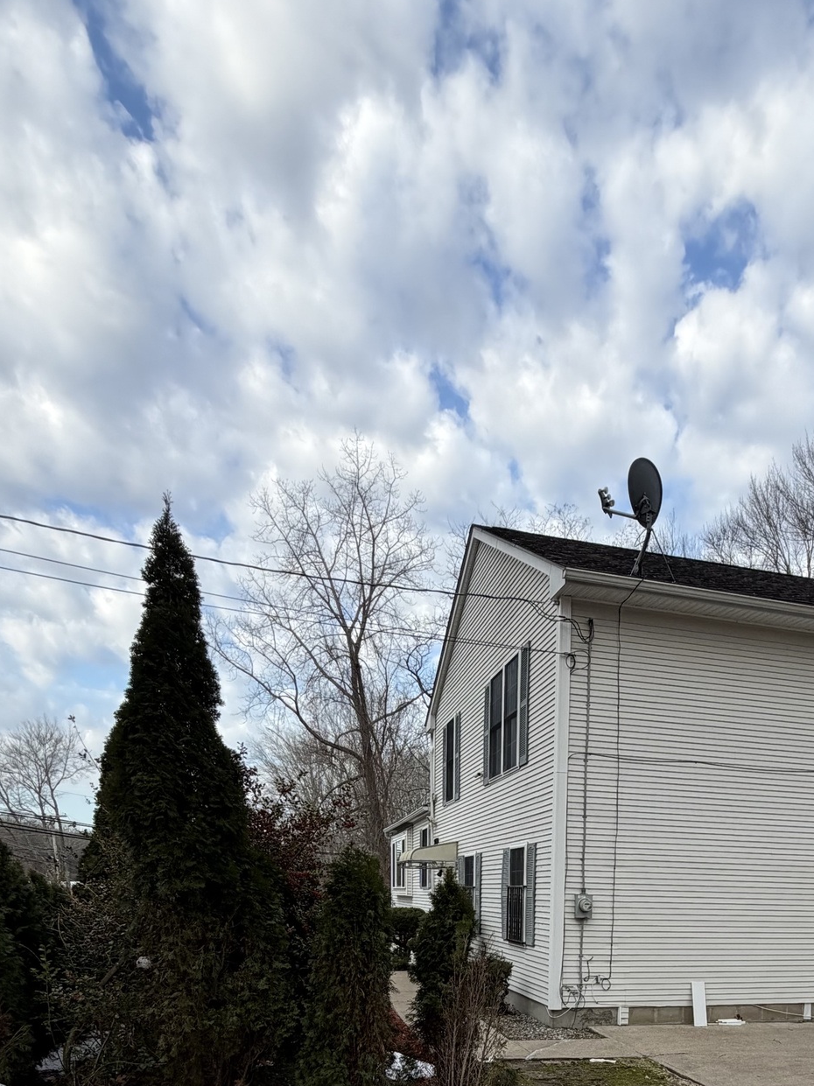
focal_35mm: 26
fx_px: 816
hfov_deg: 52.1
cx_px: 537
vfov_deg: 57.0
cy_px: 996
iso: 40
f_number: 2.2
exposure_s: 1/770
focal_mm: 2.22
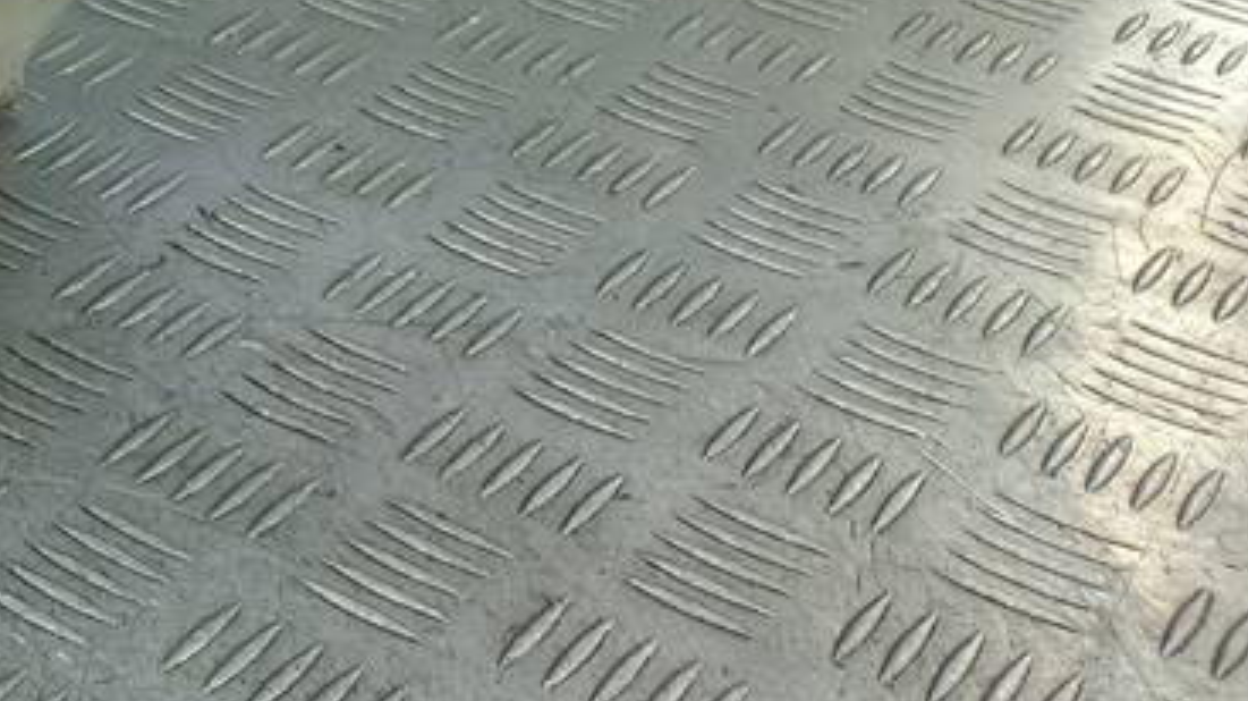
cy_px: 58
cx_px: -275
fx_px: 2514
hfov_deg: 25.0
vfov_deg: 15.7
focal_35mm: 76
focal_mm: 4.6
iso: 50
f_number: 1.8
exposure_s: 1/50
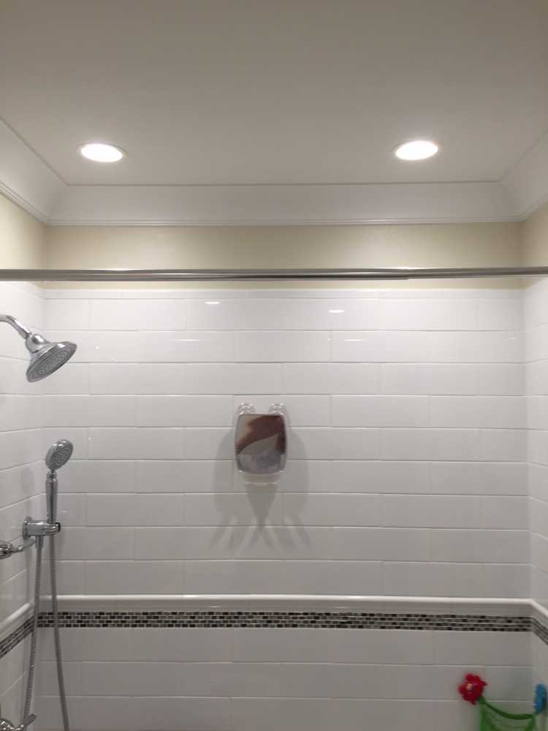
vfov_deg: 61.7
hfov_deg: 48.2
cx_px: 274
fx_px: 612
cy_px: 366
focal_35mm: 29
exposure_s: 1/60
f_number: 2.2
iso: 40
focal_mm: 4.15
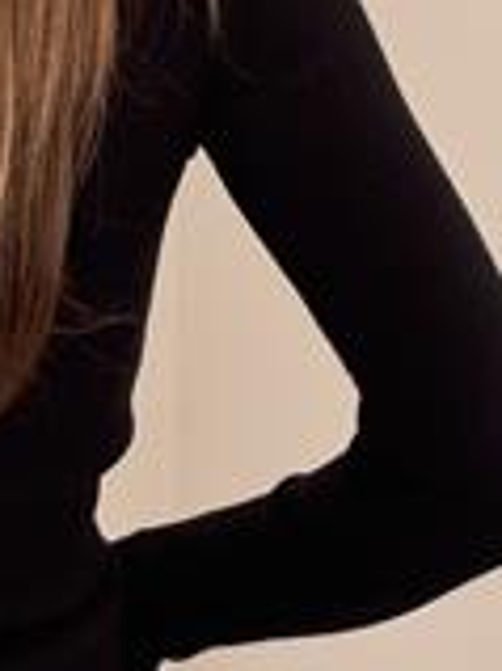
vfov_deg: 12.2
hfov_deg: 9.1
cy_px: 40
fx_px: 3117
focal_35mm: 161
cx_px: -139
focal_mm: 6.76
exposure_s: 1/121
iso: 80
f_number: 1.78
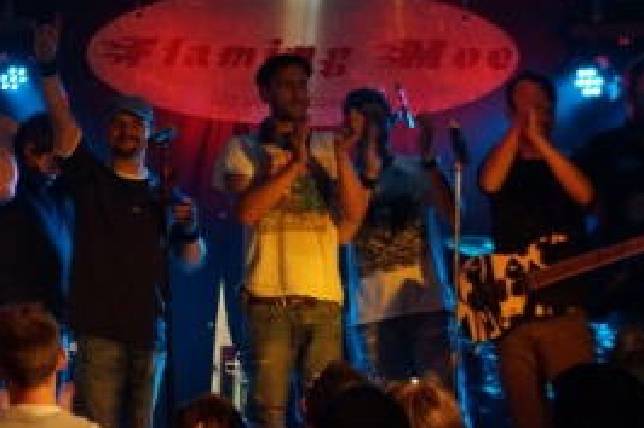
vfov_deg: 7.7
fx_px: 3164
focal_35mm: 177
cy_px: 82
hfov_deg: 11.6
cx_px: 114
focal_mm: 70
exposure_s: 1/80
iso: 3200
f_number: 5
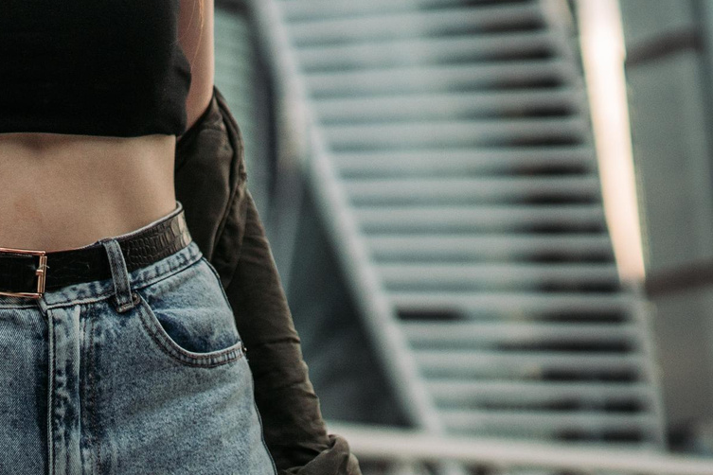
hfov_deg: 17.0
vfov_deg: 11.2
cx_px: 69
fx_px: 2357
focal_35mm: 119
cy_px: -130
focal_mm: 35
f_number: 1.4
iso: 200
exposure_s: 1/6400
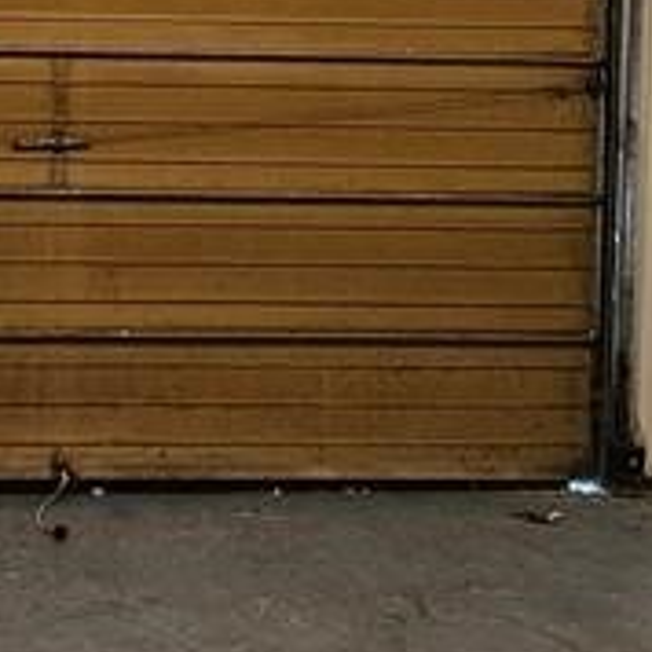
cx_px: 201
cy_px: -168
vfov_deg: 14.3
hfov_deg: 14.9
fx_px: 2493
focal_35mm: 117
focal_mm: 5.4
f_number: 1.8
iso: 1000
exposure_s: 1/120
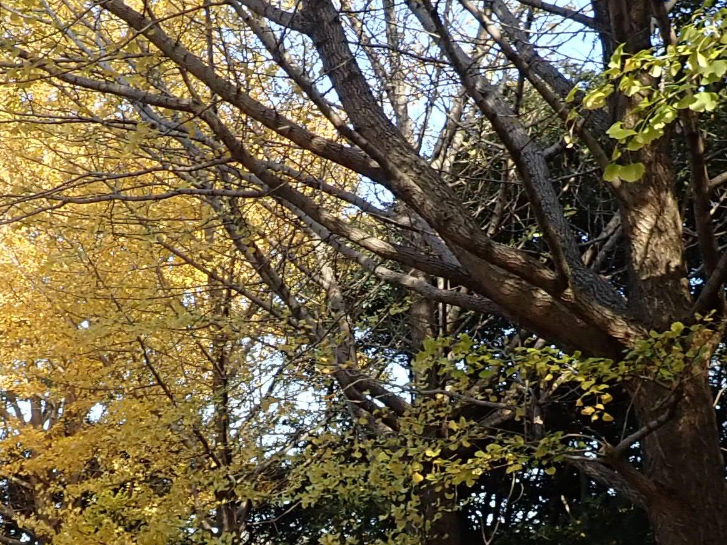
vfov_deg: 17.1
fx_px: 1806
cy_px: 351
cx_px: 208
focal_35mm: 86
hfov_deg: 22.6
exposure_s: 1/320
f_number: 2.8
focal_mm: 4.5
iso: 100
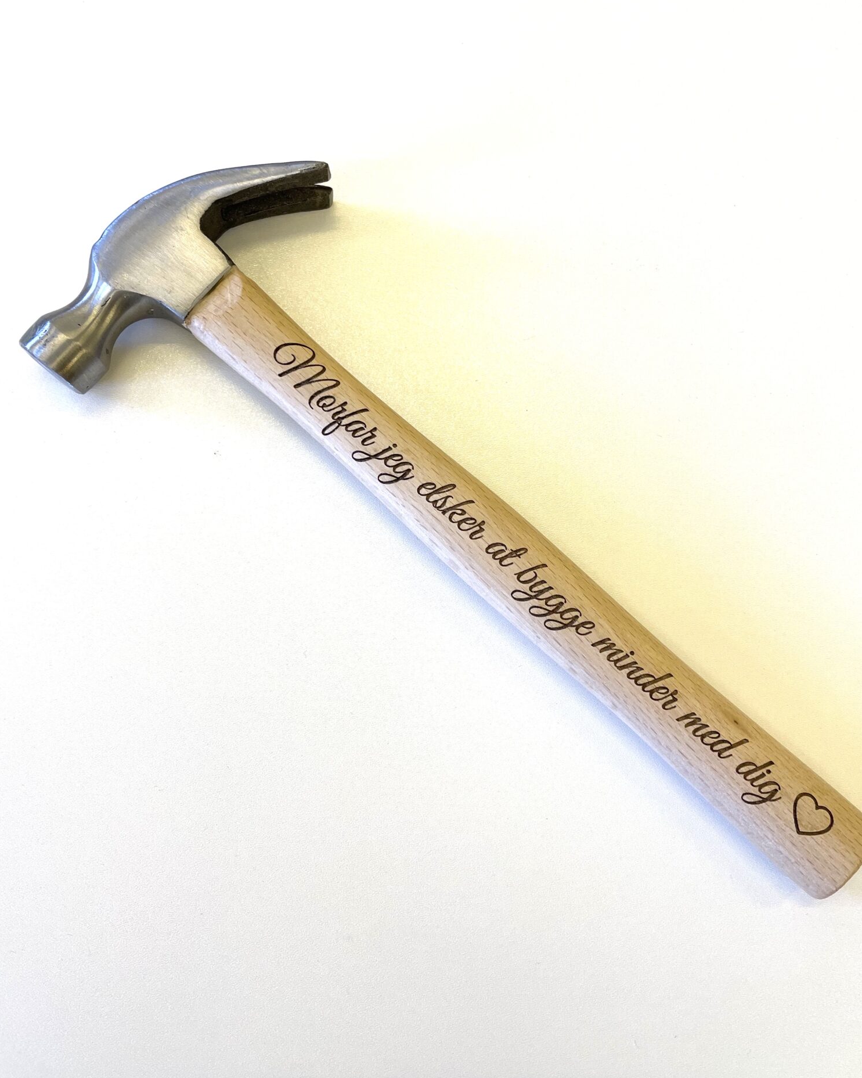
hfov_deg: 51.5
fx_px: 893
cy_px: 505
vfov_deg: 62.2
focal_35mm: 28
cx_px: 445
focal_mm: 4.2
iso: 64
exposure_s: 1/100
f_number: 1.6
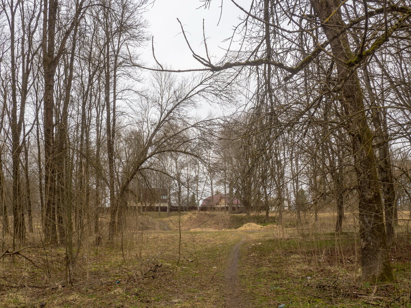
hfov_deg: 51.4
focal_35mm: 36
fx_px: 427
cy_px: 154
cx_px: 206
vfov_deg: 39.6
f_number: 9
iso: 250
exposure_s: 1/125
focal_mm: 18
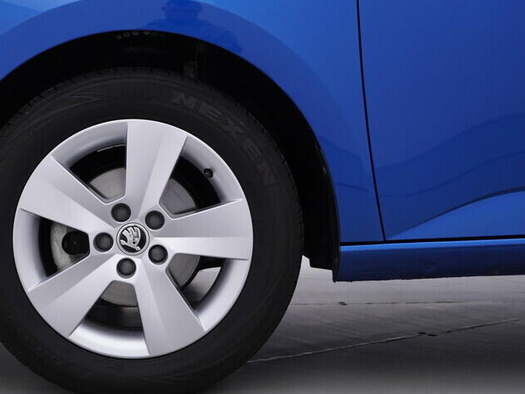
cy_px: 205
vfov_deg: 26.1
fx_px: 849
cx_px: 140
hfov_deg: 33.7
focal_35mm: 56
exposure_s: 1/80
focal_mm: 24
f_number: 4
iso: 125
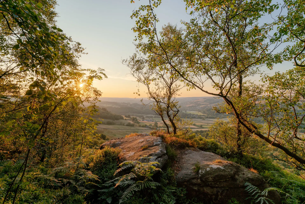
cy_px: 102
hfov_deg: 96.7
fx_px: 136
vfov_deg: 73.8
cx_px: 152
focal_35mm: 16
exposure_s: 1/100
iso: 200
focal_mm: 16
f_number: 11
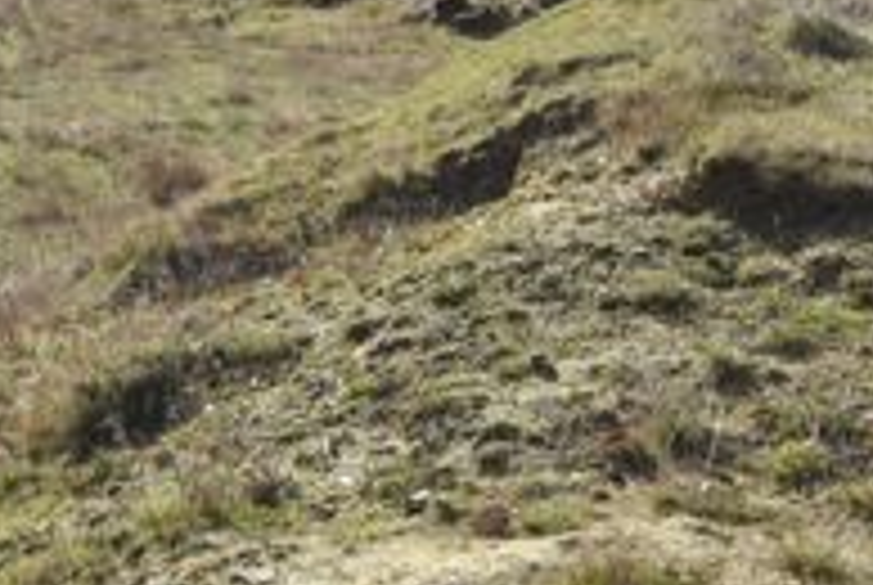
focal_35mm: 87
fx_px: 2113
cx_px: 284
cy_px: -34
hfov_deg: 23.2
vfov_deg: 15.4
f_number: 10
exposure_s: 1/400
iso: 200
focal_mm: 24
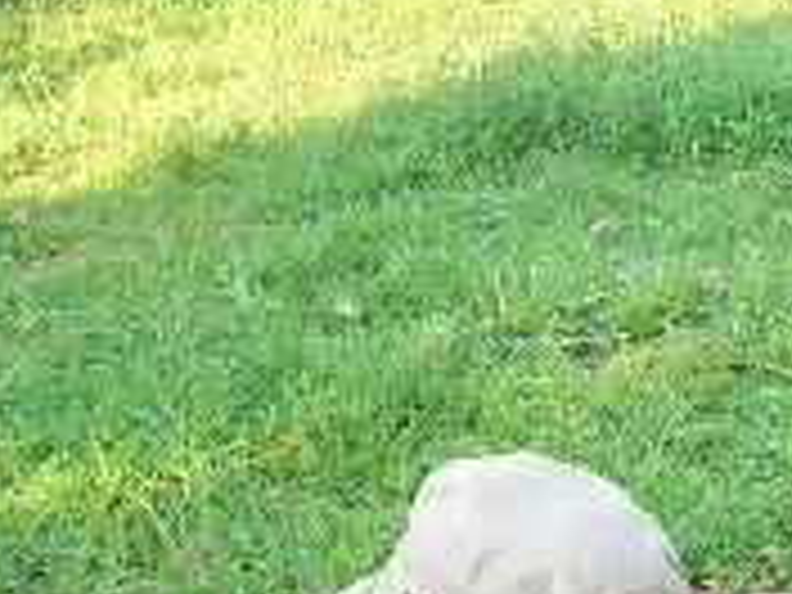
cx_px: 1238
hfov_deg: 14.0
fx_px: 2997
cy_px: 261
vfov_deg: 11.3
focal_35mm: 131
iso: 50
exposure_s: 1/40
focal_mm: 6
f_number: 2.8
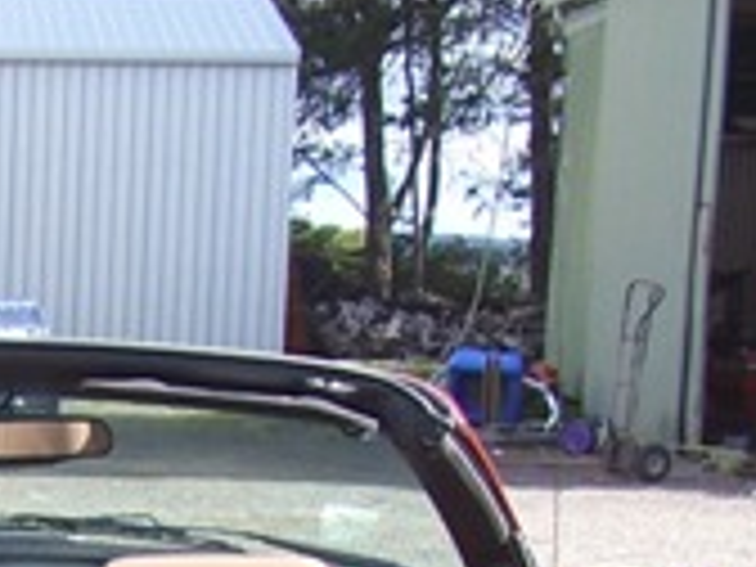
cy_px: 1066
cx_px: -486
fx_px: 2905
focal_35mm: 133
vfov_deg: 10.4
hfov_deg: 13.7
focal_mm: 6
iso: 80
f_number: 2.8
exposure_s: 1/350
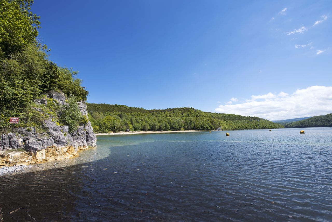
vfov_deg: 81.2
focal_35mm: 14
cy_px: 111
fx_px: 129
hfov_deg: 104.2
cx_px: 166
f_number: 11
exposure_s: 1/200
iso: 160
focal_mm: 14
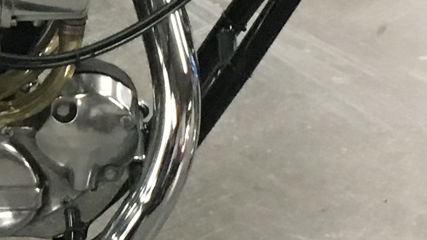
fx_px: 2038
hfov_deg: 11.7
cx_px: -87
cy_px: 51
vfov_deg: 6.7
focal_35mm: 180
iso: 200
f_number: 2.2
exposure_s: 1/24
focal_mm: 4.15
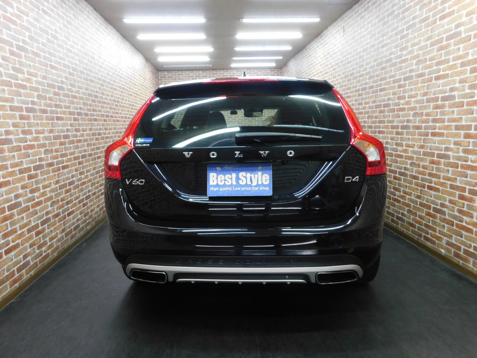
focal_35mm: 23
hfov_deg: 73.9
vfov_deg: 58.9
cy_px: 179
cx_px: 238
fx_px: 317
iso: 320
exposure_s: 1/30
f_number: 3
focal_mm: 4
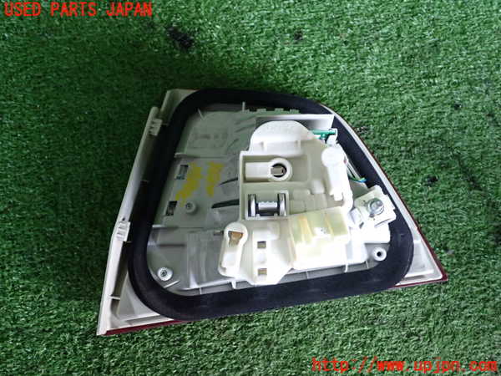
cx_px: 250
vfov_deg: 39.7
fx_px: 521
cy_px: 188
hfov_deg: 51.4
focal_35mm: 36
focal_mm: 6.37
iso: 500
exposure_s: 1/40
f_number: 2.5
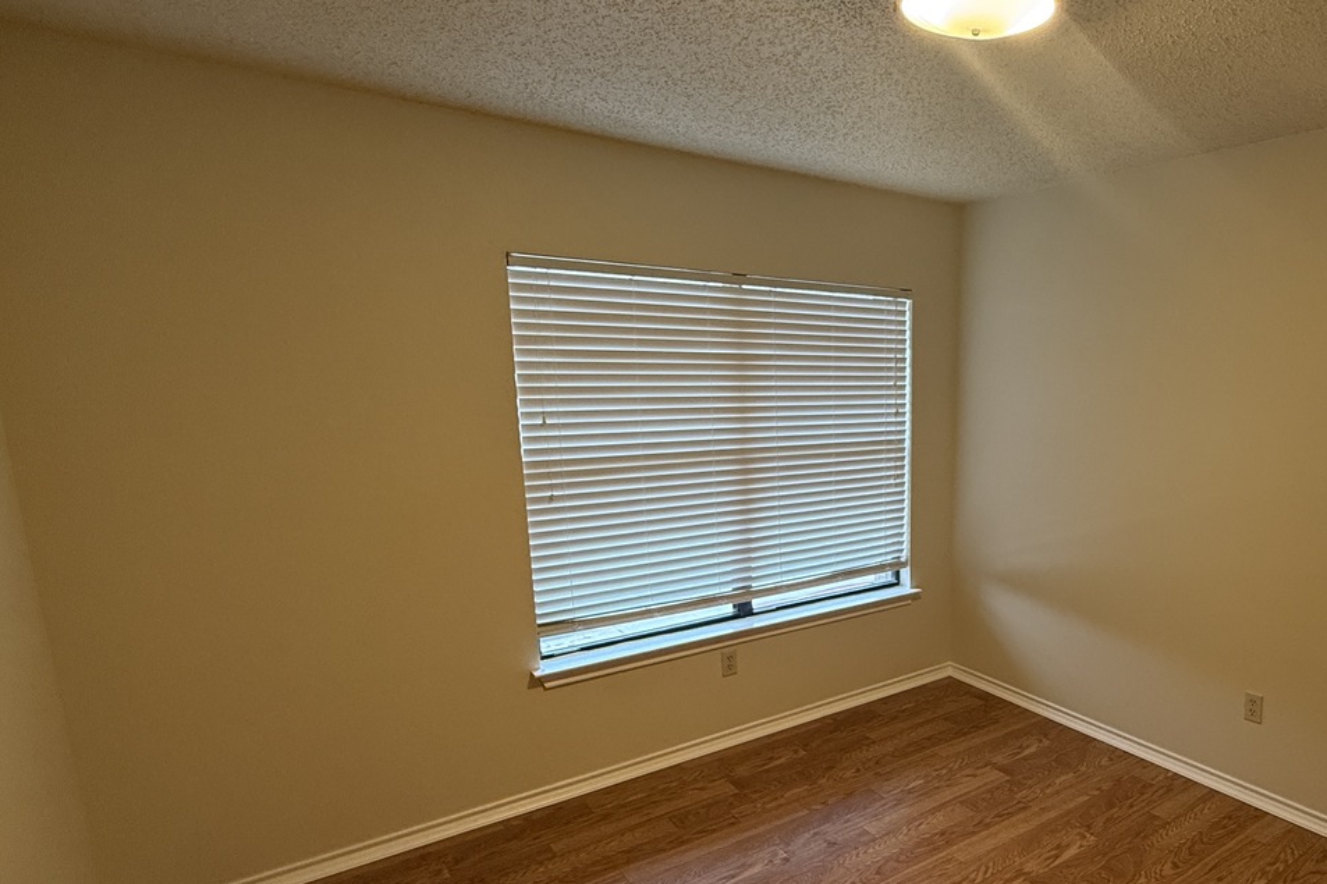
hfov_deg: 75.0
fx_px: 811
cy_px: 528
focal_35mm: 22
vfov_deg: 56.8
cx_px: 932
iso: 200
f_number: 2.2
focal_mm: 2.22
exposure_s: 1/60
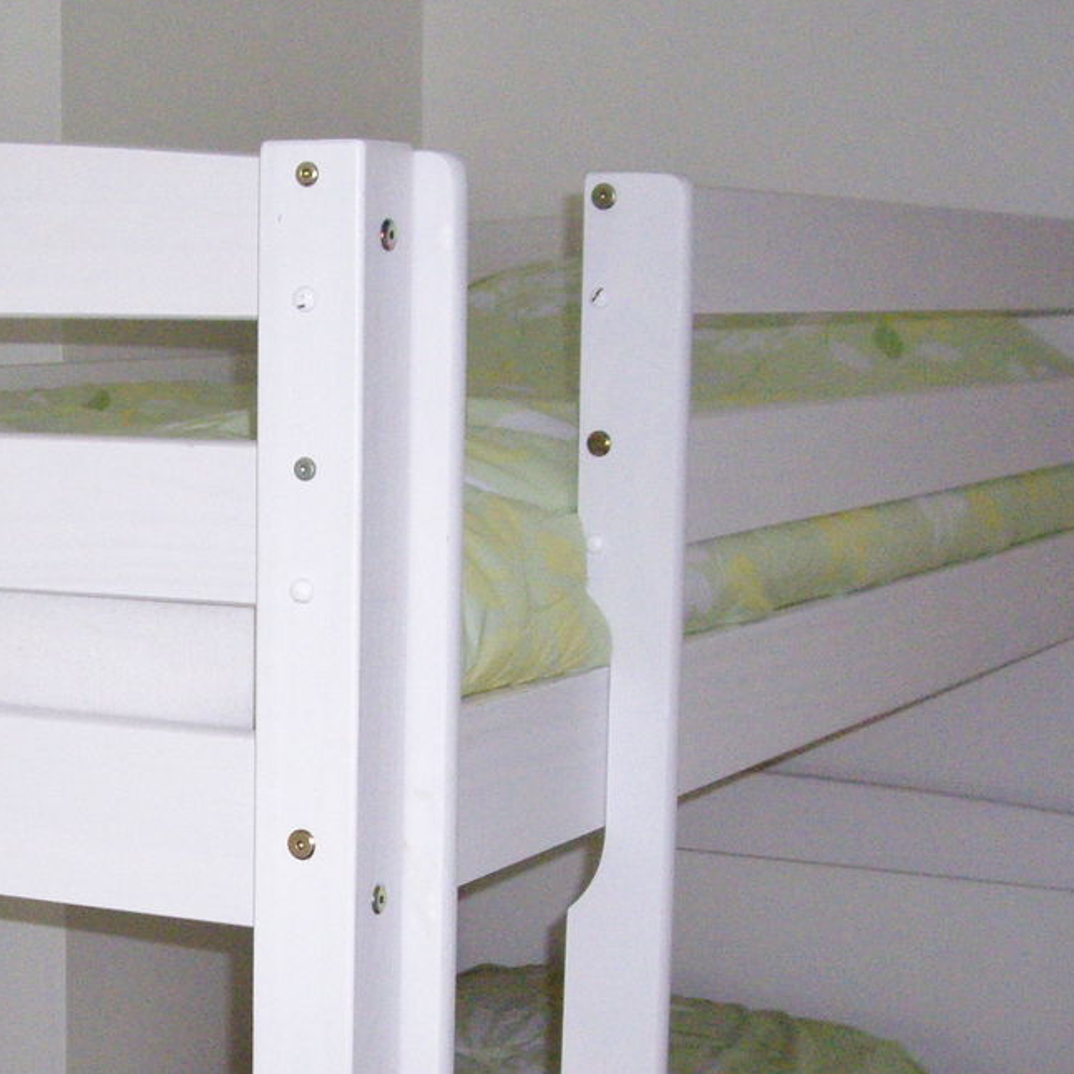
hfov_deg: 20.6
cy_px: 891
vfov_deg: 20.6
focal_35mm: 83
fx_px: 2913
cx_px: 207
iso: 400
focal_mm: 7.9
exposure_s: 1/40
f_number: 2.8
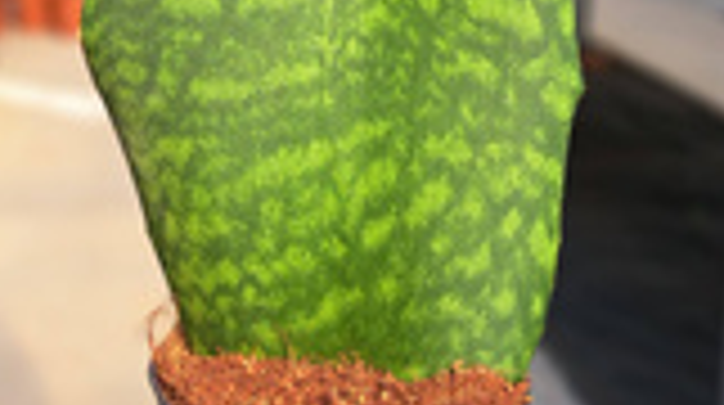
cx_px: 407
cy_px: 18
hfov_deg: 36.6
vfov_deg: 20.4
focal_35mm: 57
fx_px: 1093
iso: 50
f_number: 1.8
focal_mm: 5.23
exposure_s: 1/341
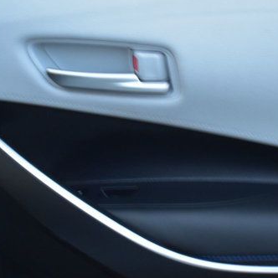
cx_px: 180
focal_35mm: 98
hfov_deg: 17.7
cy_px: 176
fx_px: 893
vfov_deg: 17.7
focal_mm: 25
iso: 1600
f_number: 4
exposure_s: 1/6
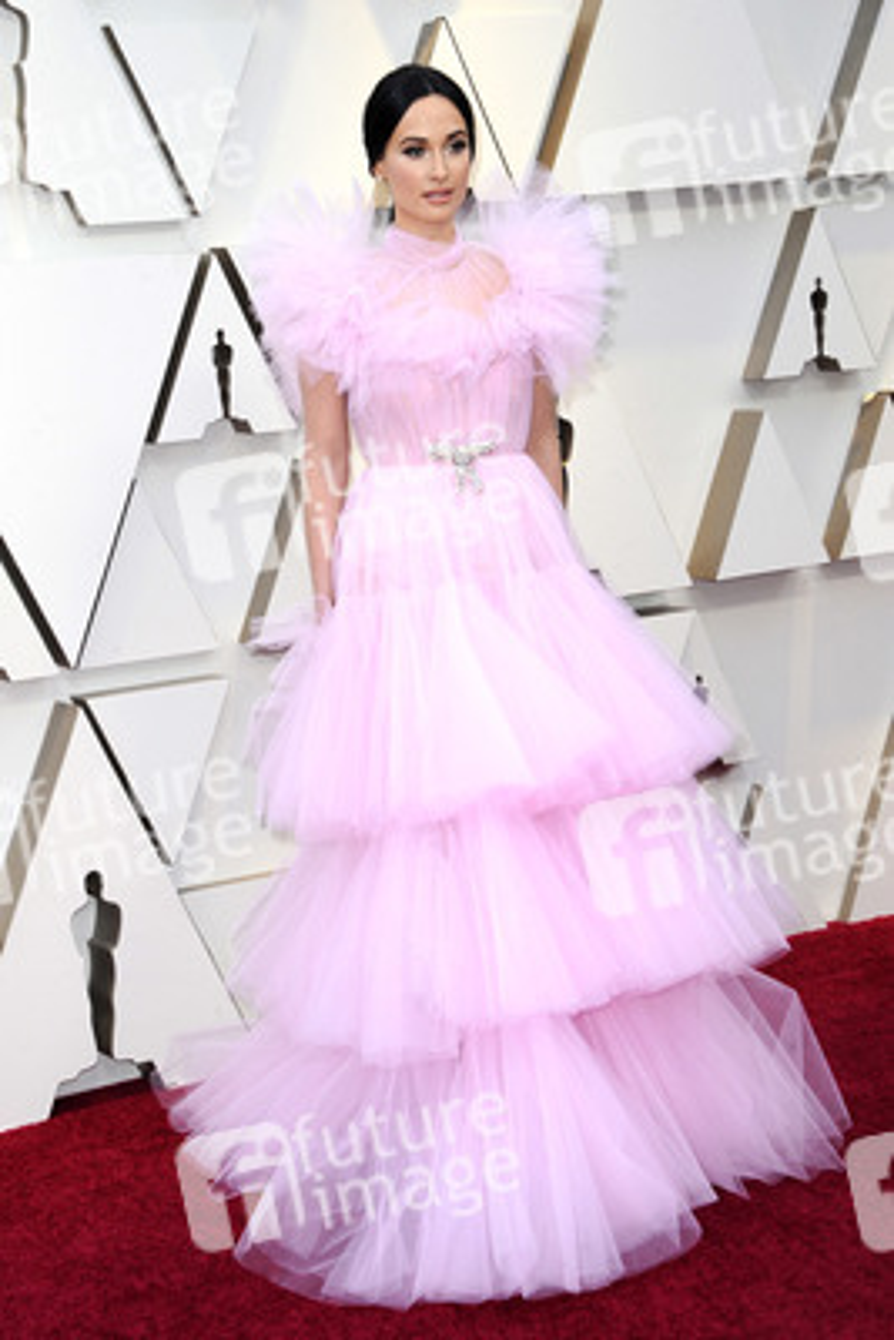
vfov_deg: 28.8
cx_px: 447
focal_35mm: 70
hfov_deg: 19.5
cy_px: 670
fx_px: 2605
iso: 800
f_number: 8
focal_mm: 70
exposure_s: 1/250
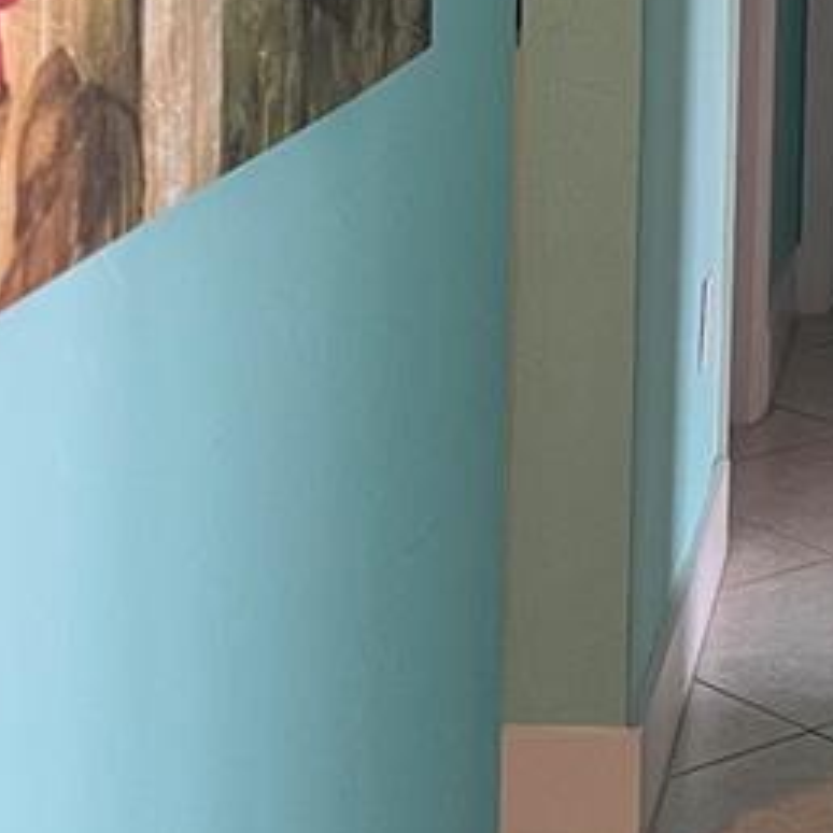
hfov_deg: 15.6
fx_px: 2913
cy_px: -26
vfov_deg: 15.9
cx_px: 1040
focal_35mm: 107
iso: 160
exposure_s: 1/60
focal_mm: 5.7
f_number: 1.5
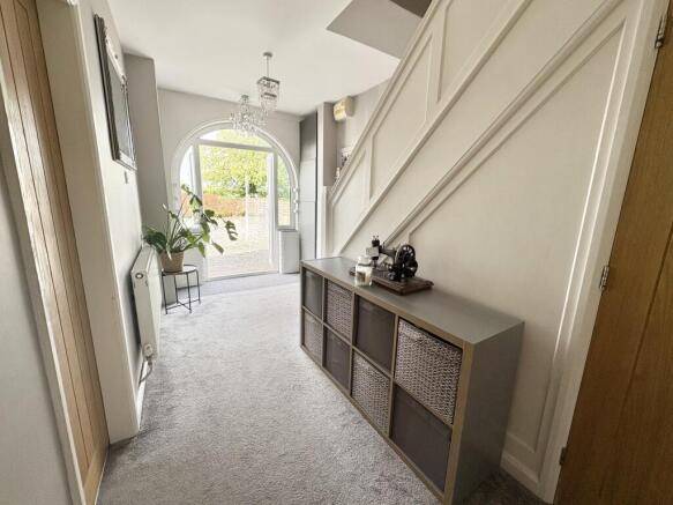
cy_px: 252
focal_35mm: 14
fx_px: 272
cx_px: 336
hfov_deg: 102.1
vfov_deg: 85.7
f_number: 2.2
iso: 64
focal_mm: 2.22
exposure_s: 1/148
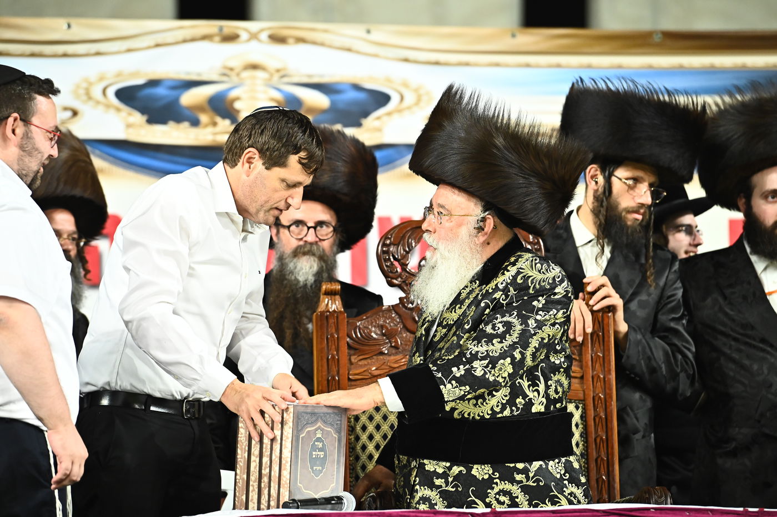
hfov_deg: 10.6
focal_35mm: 195
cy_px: 258
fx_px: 4207
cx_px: 388
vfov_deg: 7.0
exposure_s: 1/160
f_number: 5
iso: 3200
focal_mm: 195
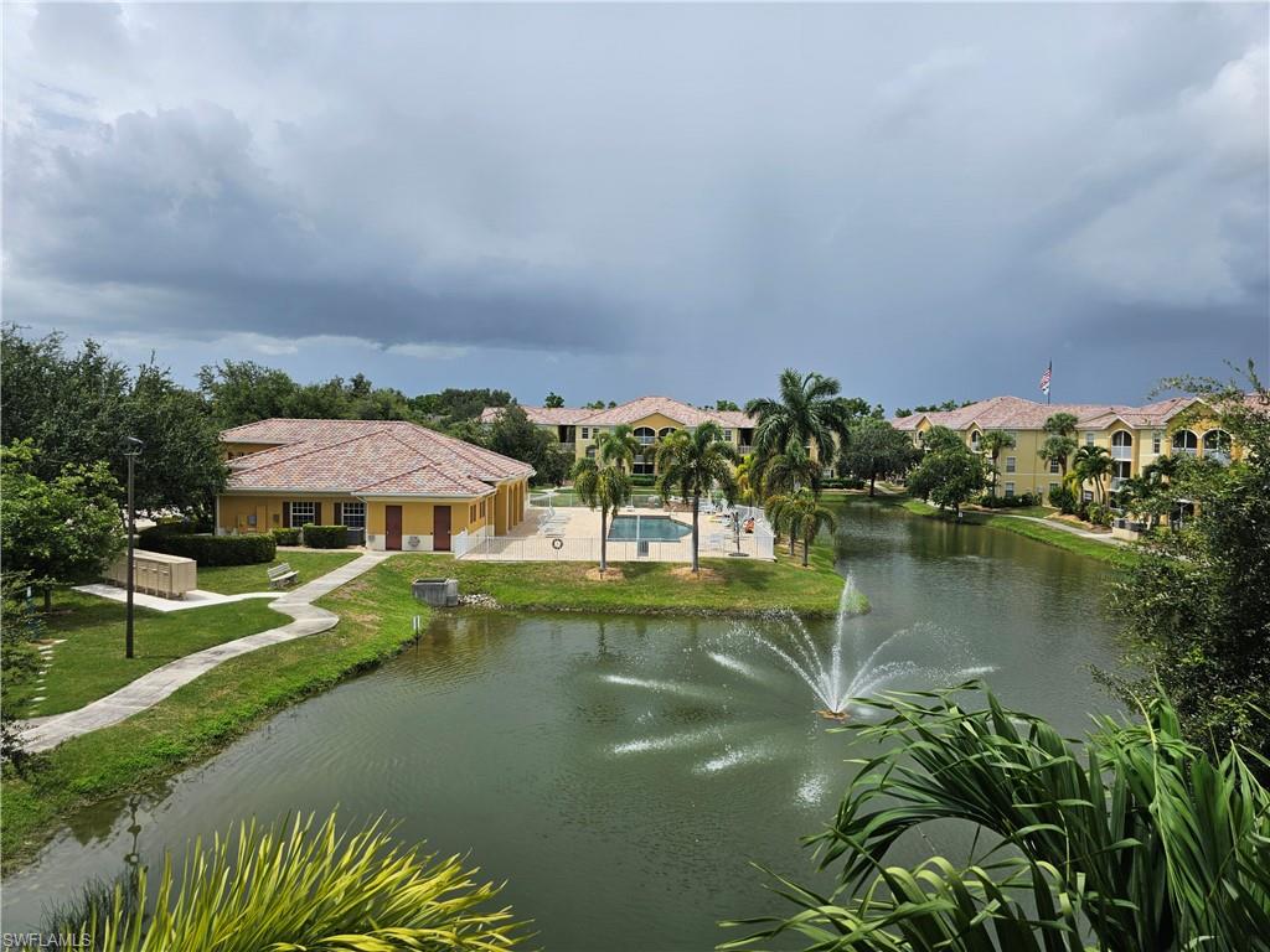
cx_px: 635
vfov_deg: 58.9
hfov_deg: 73.9
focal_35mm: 23
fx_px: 844
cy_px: 476
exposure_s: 1/730
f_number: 1.7
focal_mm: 6.3
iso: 10
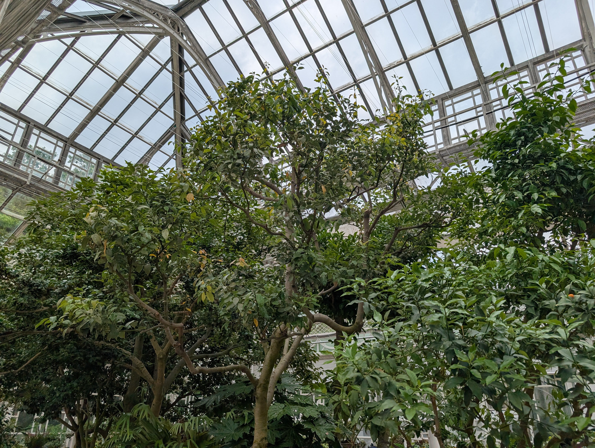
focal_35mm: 24
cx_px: 298
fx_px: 413
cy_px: 224
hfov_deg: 71.5
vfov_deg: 56.9
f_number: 1.68
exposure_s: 1/1357
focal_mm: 6.9
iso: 20
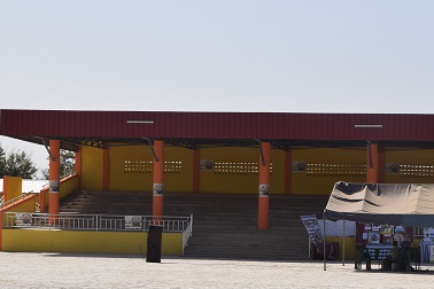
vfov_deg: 13.1
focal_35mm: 104
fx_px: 1254
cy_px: 216
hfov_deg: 19.6
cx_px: 271
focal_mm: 44
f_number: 11
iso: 200
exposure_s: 1/500
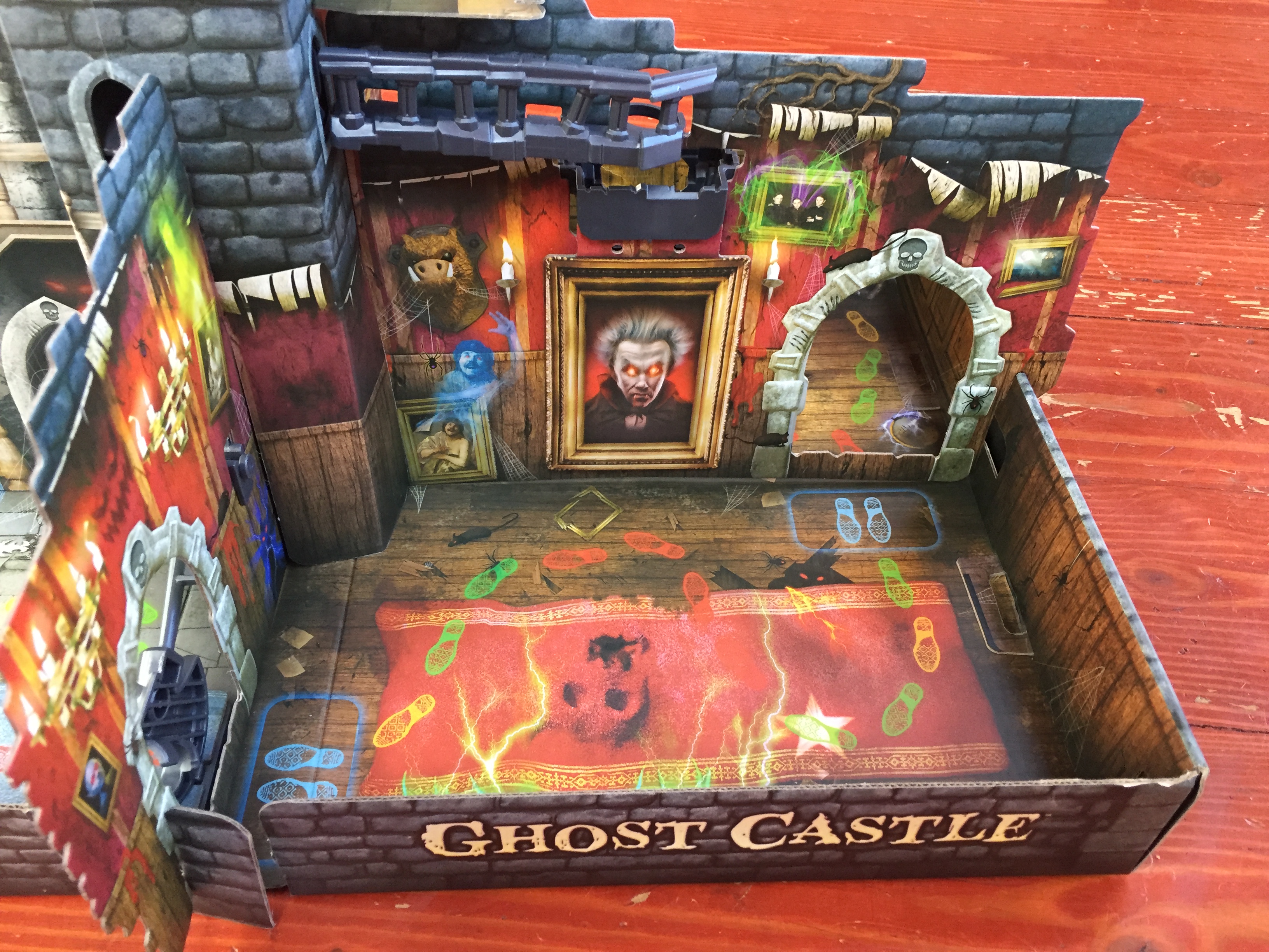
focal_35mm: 29
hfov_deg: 61.7
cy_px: 476
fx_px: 1063
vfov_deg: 48.2
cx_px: 634
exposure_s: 1/30
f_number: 2.2
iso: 160
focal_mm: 4.15
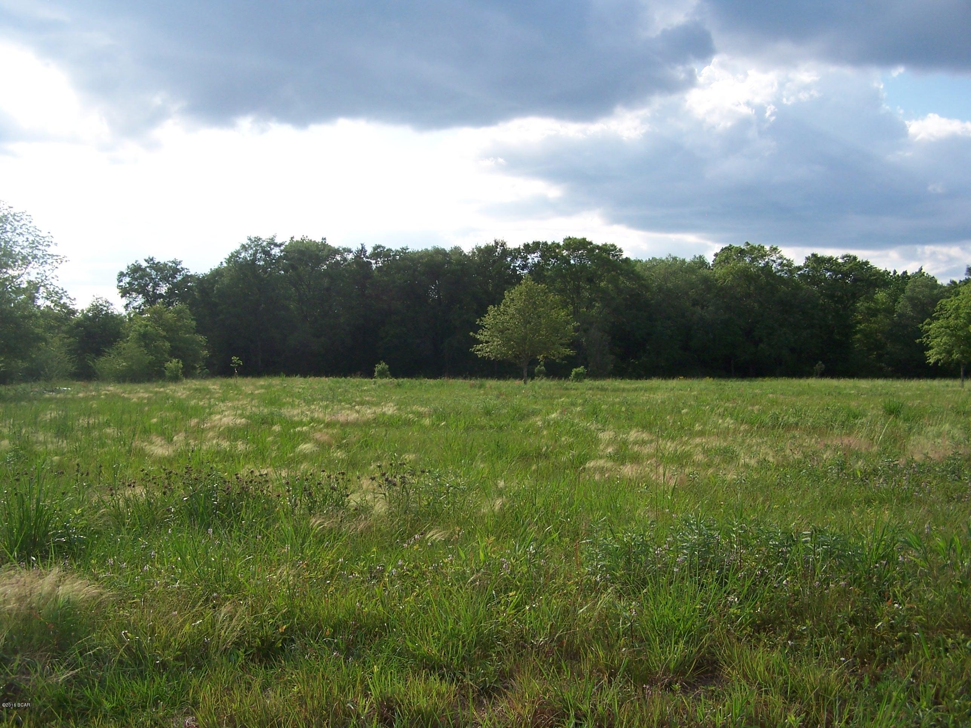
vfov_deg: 37.7
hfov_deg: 49.0
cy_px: 364
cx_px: 486
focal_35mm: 38
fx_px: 1066
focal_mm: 6.3
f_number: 2.8
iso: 80
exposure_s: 1/1000
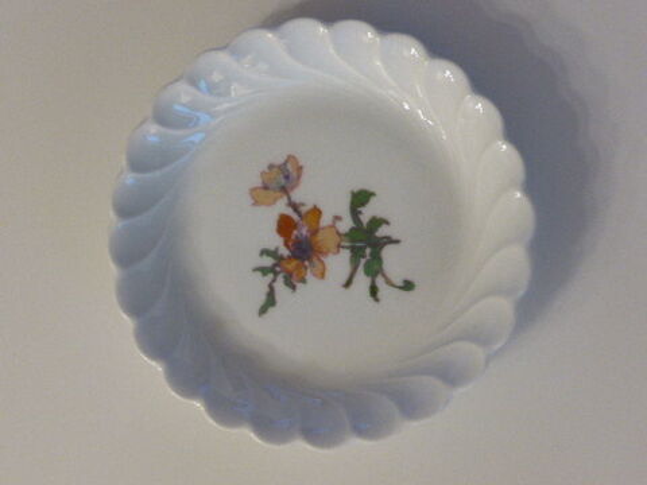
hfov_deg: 36.2
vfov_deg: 27.5
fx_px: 991
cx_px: 324
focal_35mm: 53
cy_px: 242
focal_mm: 9
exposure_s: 1/15
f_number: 4.4
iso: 400
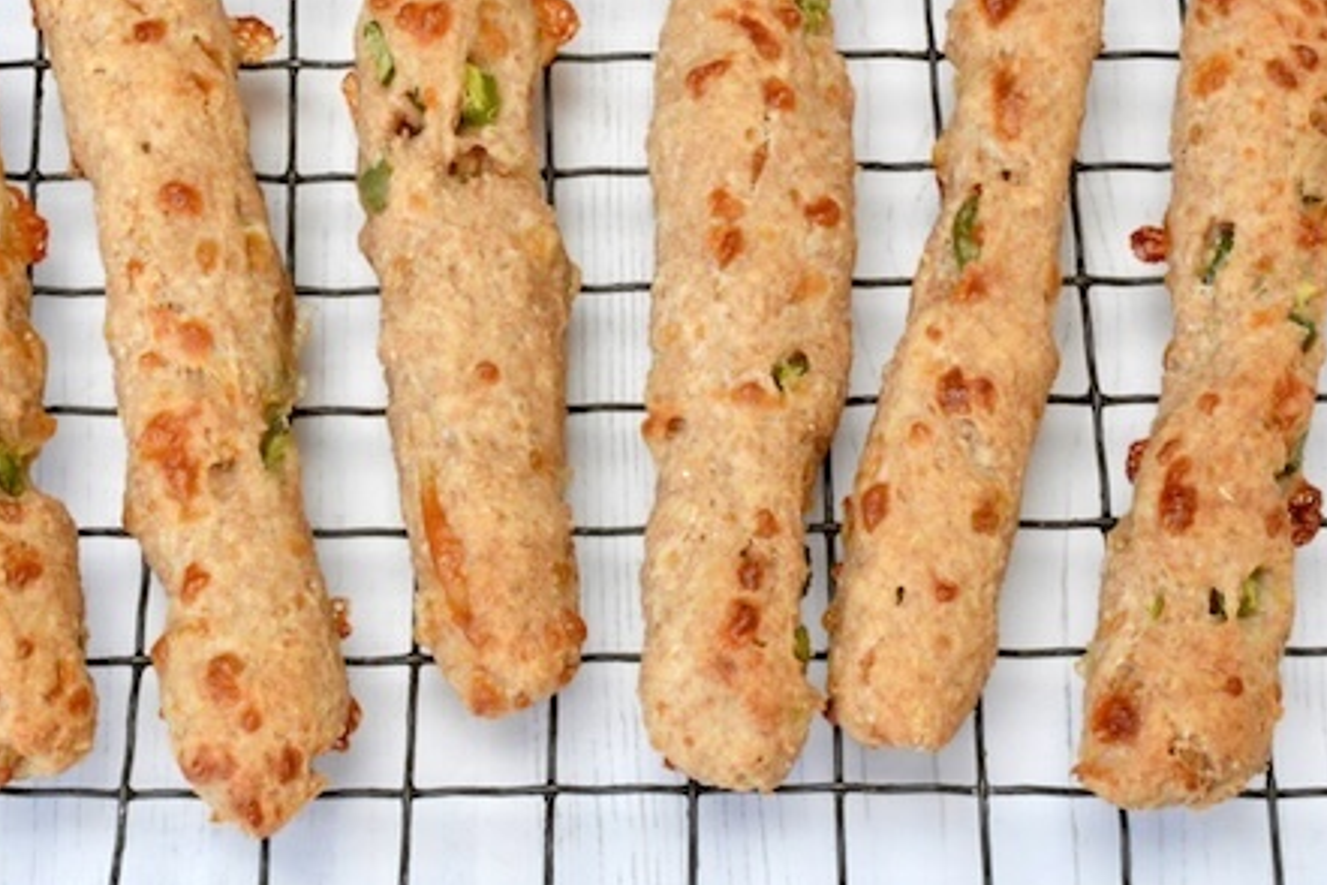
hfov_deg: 23.3
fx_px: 3207
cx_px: 539
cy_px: 385
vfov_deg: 15.7
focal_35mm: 87
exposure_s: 1/60
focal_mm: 40
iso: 3200
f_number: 32
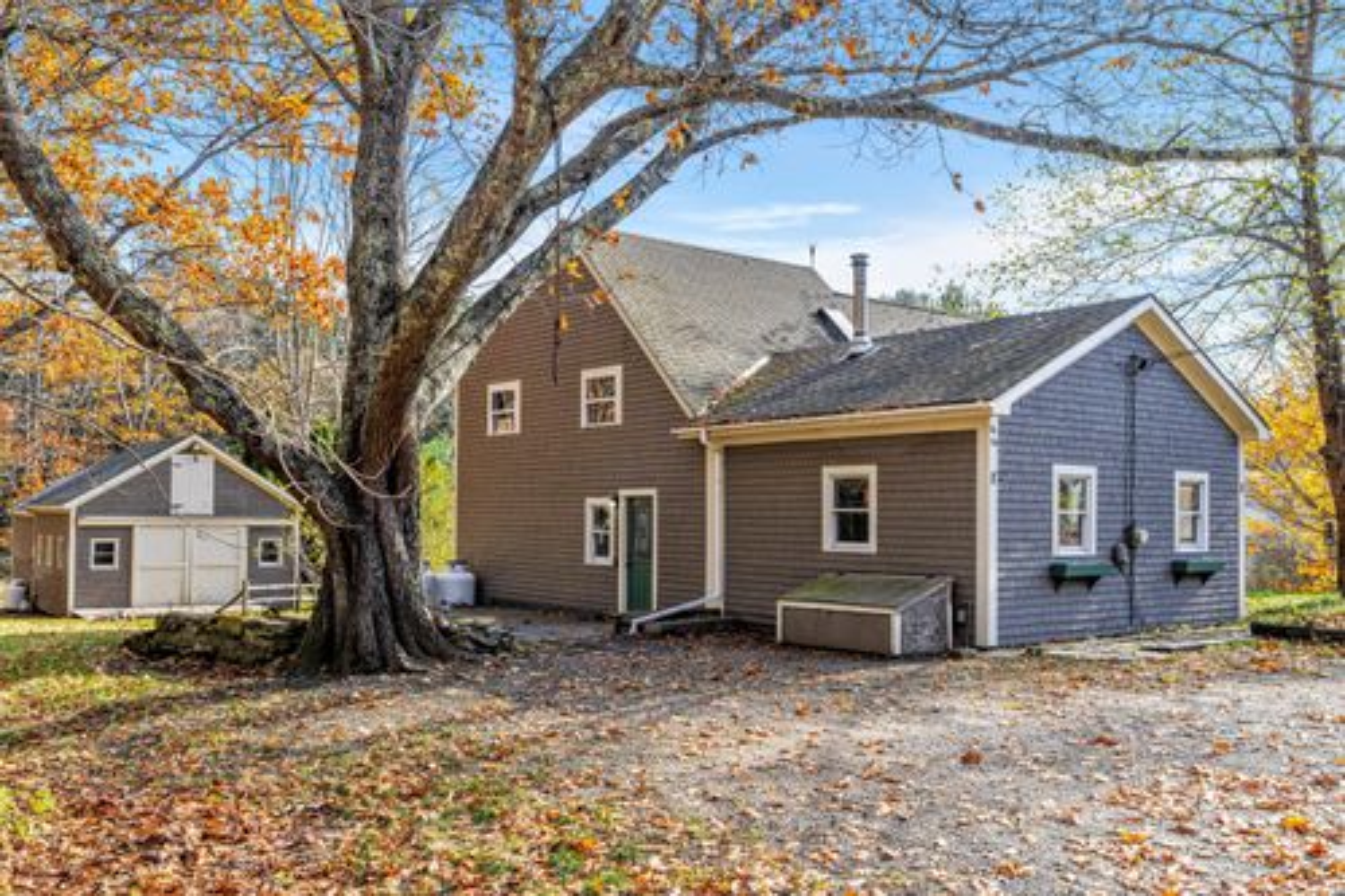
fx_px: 1083
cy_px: 448
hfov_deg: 63.7
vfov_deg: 44.9
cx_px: 672
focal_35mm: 29
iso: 100
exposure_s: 1/60
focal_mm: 29
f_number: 8
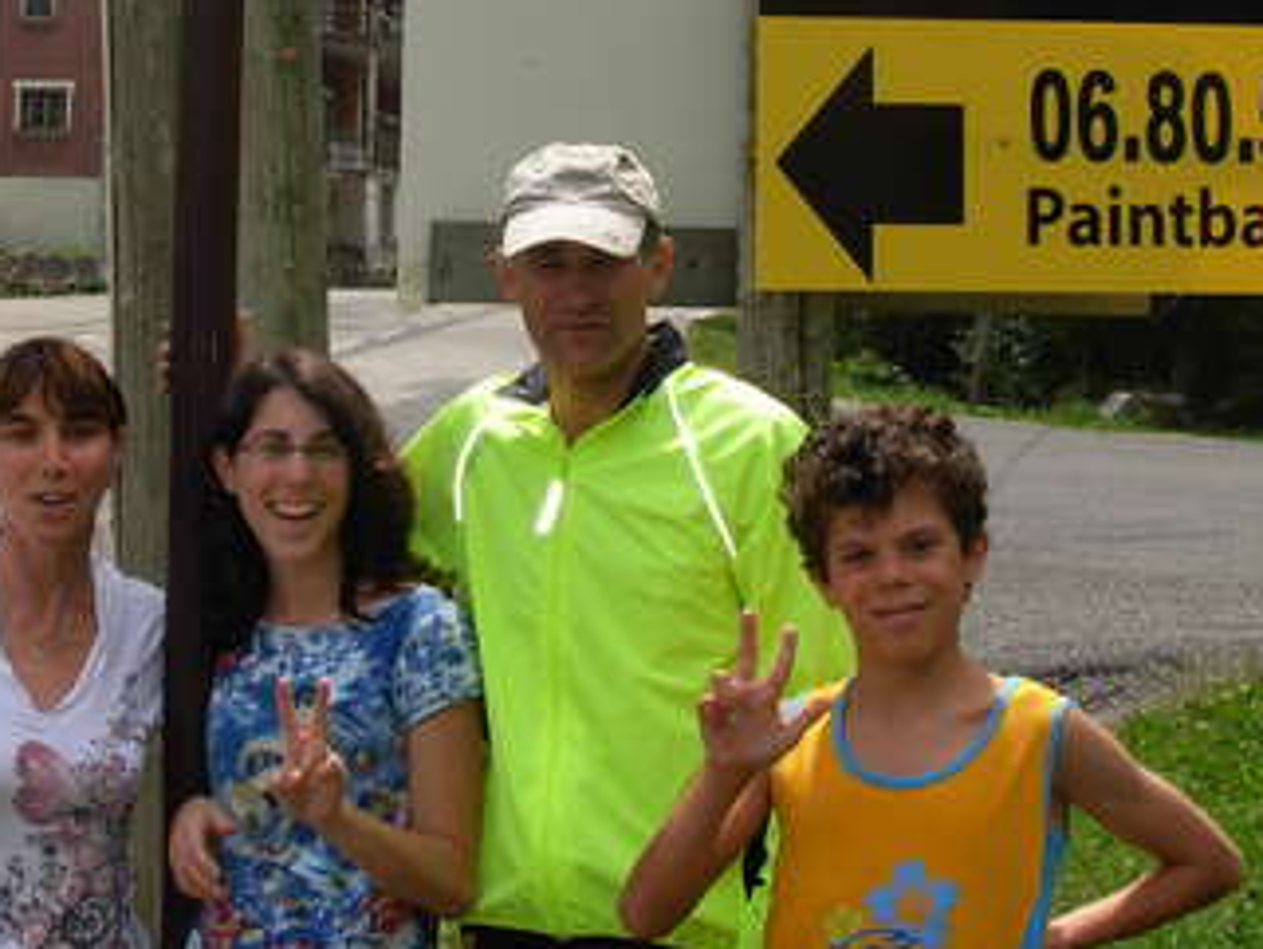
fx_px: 2591
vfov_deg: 20.4
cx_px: 405
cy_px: 114
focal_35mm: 71
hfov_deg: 27.2
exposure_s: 1/542
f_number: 4.9
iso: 79
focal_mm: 6.3
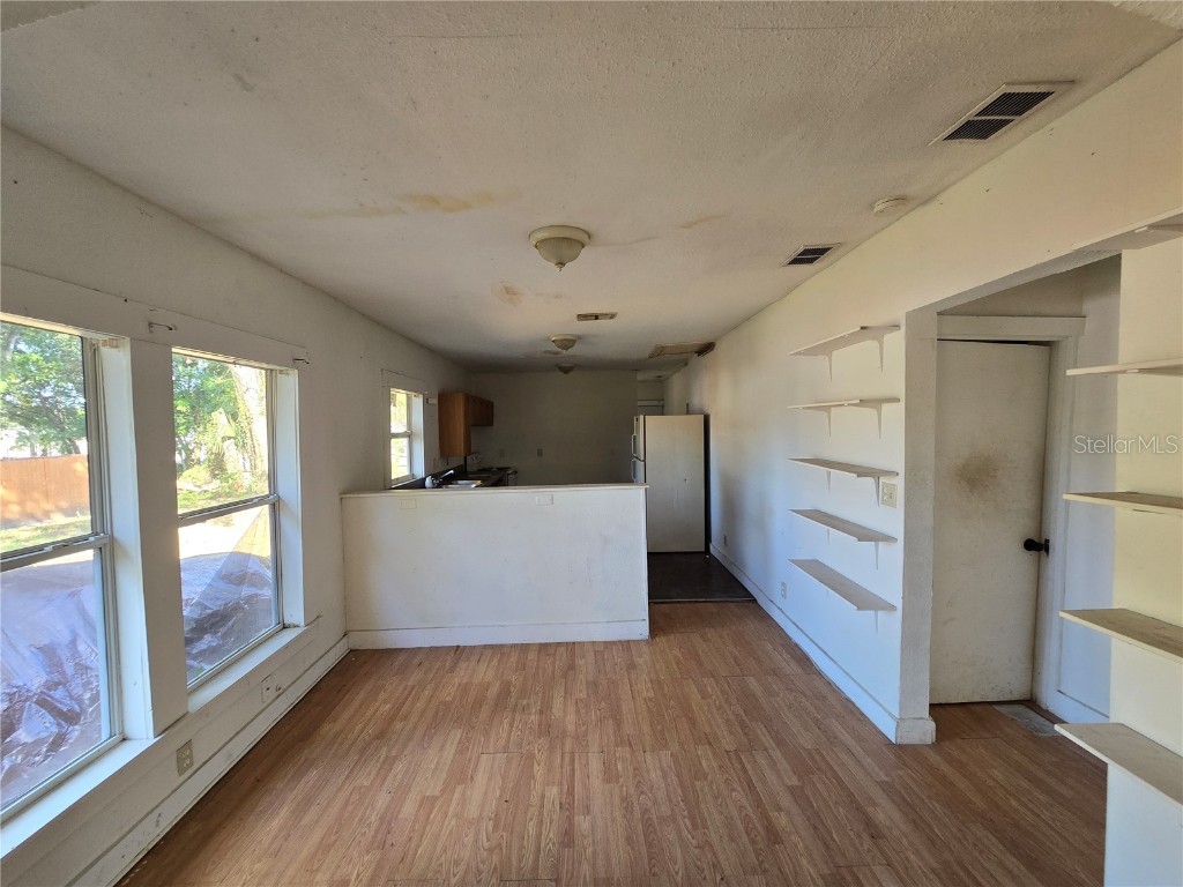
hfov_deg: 106.2
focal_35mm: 13
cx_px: 592
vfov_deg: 89.9
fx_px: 444
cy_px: 444
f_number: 2.2
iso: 80
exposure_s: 1/60
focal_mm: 2.2
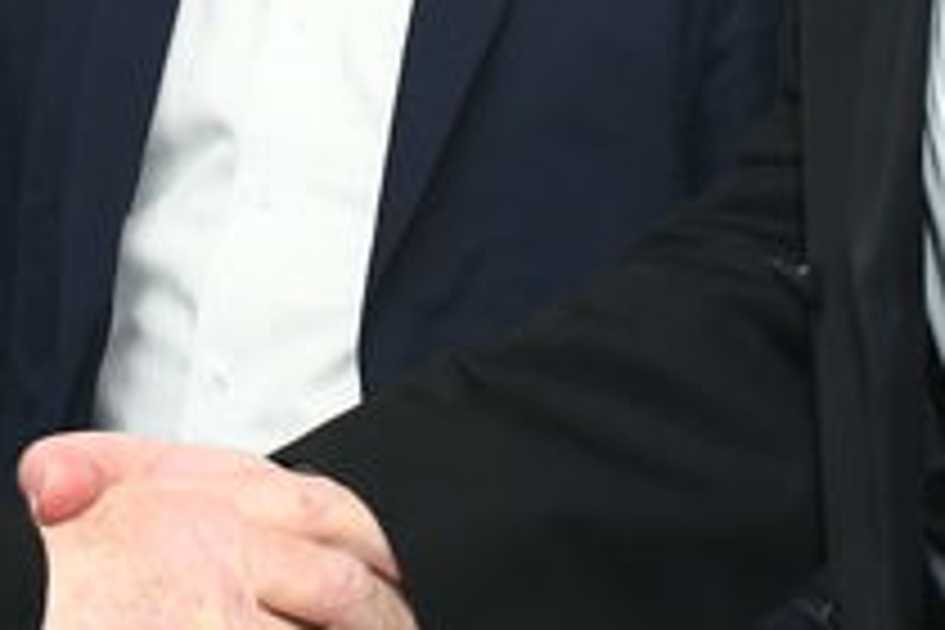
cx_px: 216
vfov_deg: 7.2
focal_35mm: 187
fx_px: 4908
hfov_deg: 11.0
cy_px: -326
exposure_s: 1/100
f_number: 5.6
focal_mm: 28
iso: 800
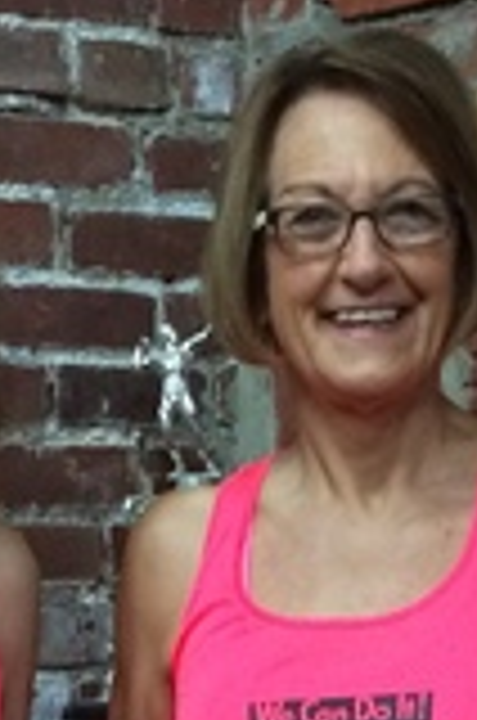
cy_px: 1192
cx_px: 63
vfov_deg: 13.8
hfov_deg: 10.0
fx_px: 2715
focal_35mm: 136
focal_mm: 4.15
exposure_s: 1/30
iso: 200
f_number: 2.2
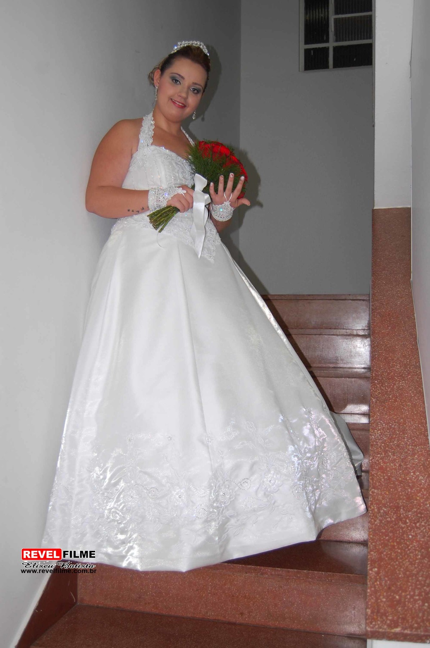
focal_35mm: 36
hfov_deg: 36.8
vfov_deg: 53.2
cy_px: 324
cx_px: 215
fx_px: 646
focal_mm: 24
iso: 400
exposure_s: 1/60
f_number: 4
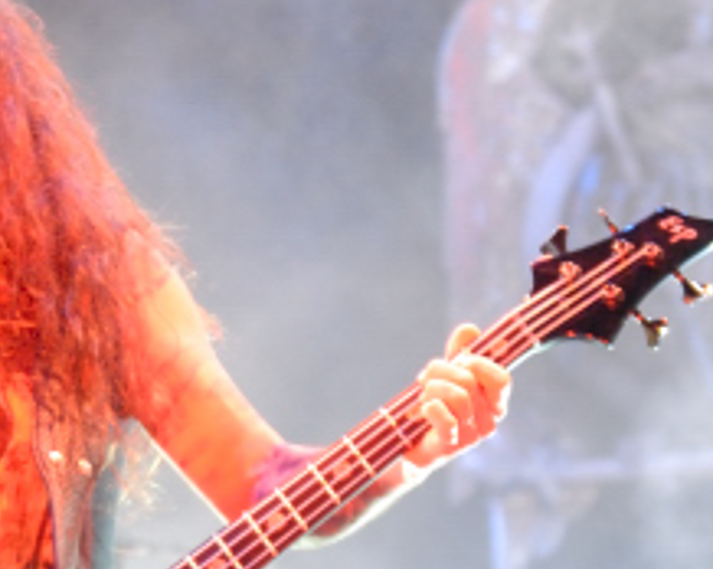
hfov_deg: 10.0
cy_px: 468
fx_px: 4090
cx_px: 211
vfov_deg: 7.9
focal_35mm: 194
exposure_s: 1/100
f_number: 4.5
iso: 1100
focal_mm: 50
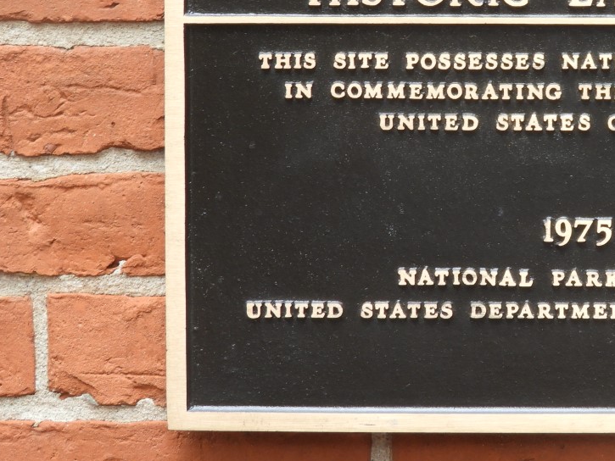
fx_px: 2470
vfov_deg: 10.6
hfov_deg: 14.0
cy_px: 49
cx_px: 597
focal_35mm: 139
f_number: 4.5
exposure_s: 1/30
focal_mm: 12.5
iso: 125
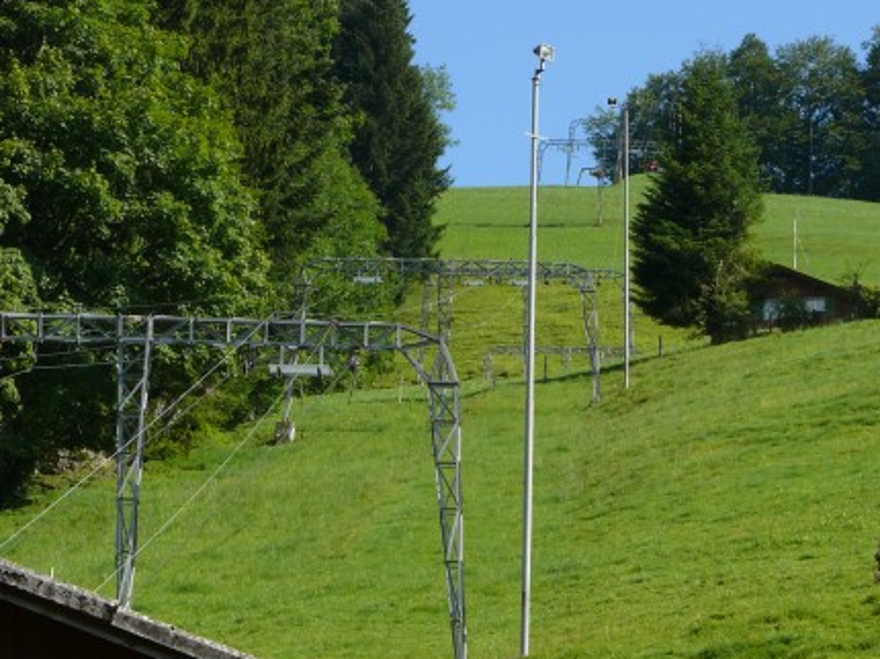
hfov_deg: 9.3
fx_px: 5437
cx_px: 397
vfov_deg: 6.9
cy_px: 313
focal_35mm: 214
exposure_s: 1/400
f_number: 5.6
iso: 100
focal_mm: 24.3
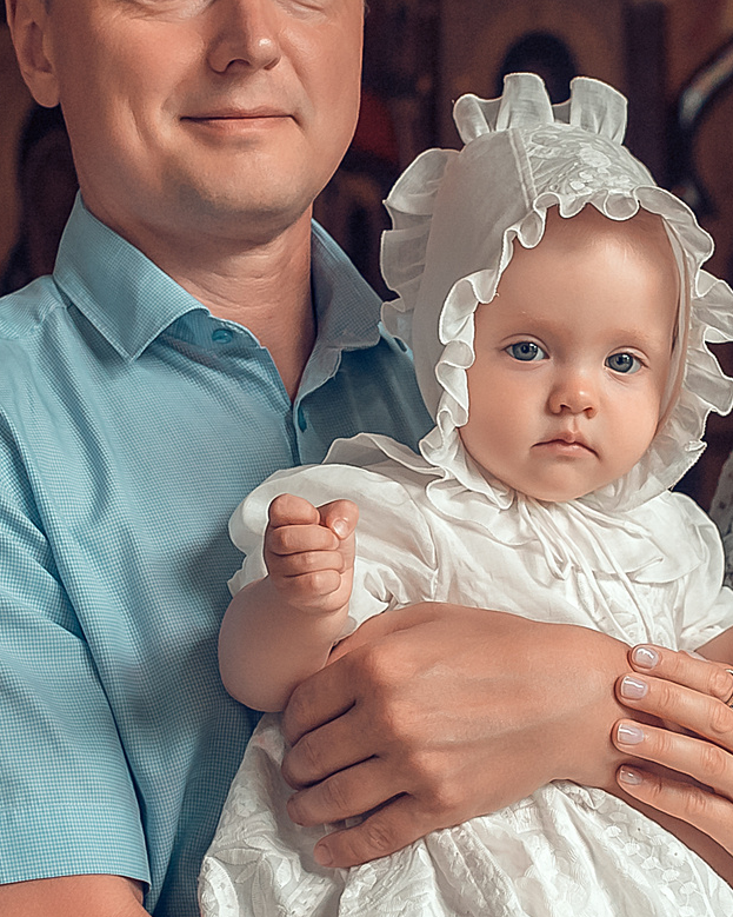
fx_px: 2929
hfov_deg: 14.1
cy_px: 655
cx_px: 679
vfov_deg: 17.7
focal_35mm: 108
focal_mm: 35
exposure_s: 1/125
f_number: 3.2
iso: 640
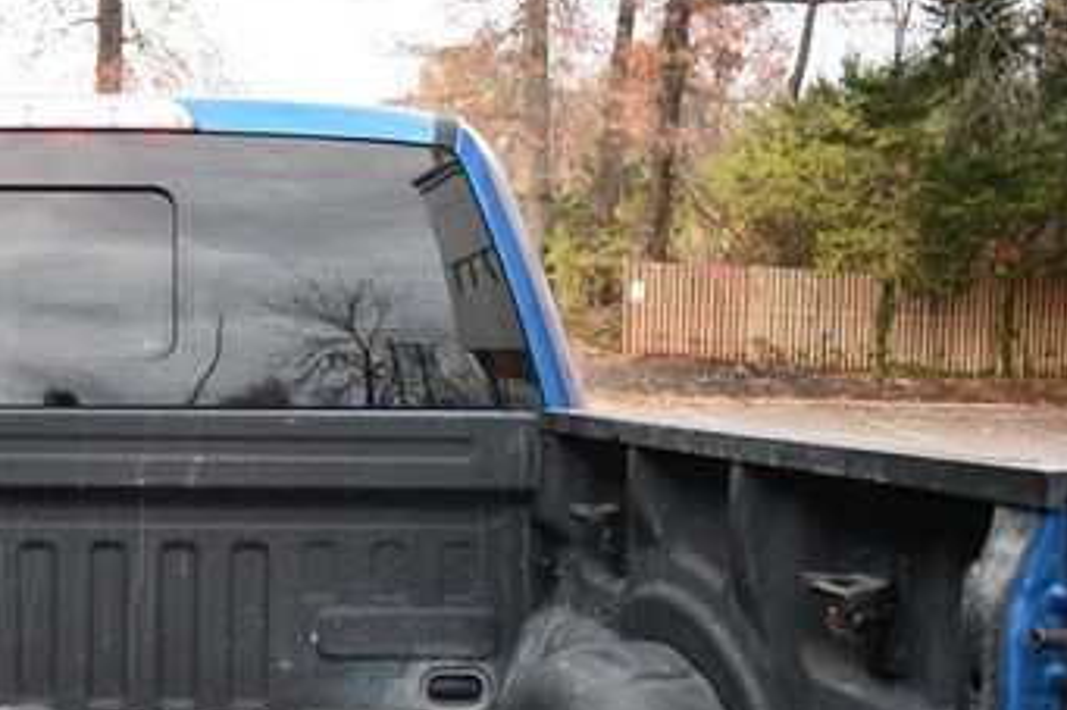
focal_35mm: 62
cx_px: 94
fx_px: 1837
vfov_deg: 21.5
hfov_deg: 30.8
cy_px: 594
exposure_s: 1/125
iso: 2000
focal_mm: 22
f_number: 3.8
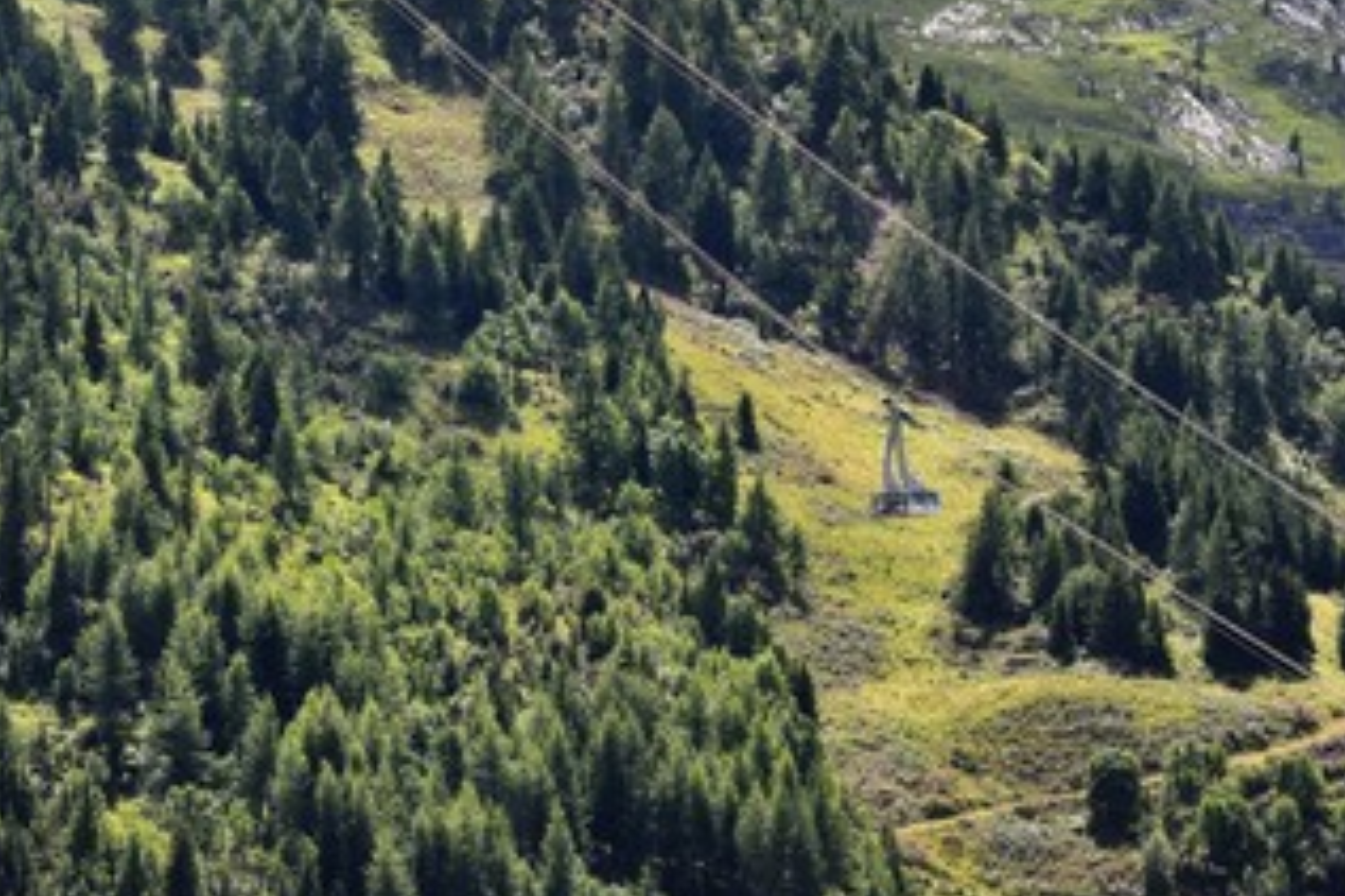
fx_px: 9895
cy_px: 327
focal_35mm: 265
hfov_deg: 7.8
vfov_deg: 5.2
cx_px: 611
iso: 200
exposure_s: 1/250
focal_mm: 200
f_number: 10
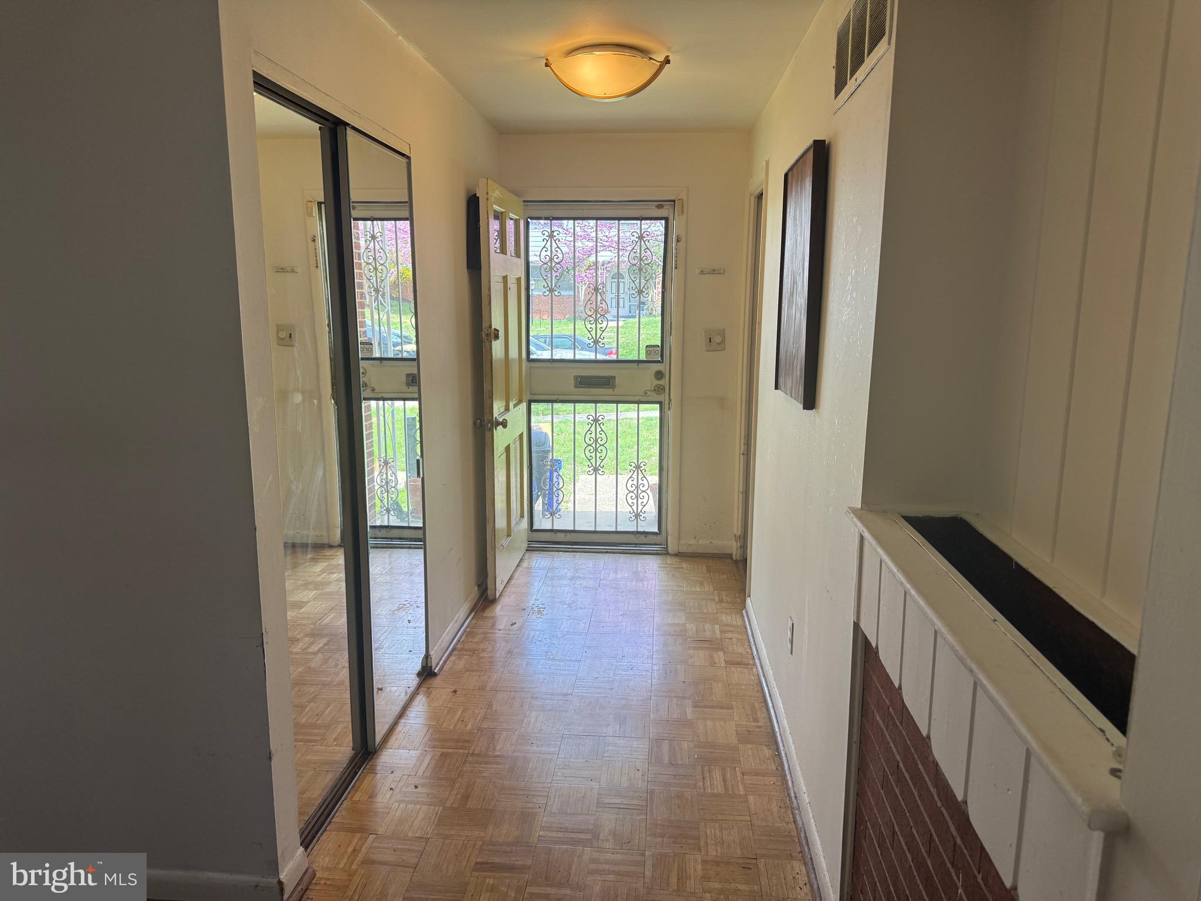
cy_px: 450
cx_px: 600
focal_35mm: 24
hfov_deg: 71.6
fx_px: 833
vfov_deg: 56.8
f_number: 1.78
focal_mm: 6.76
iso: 100
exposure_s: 1/240
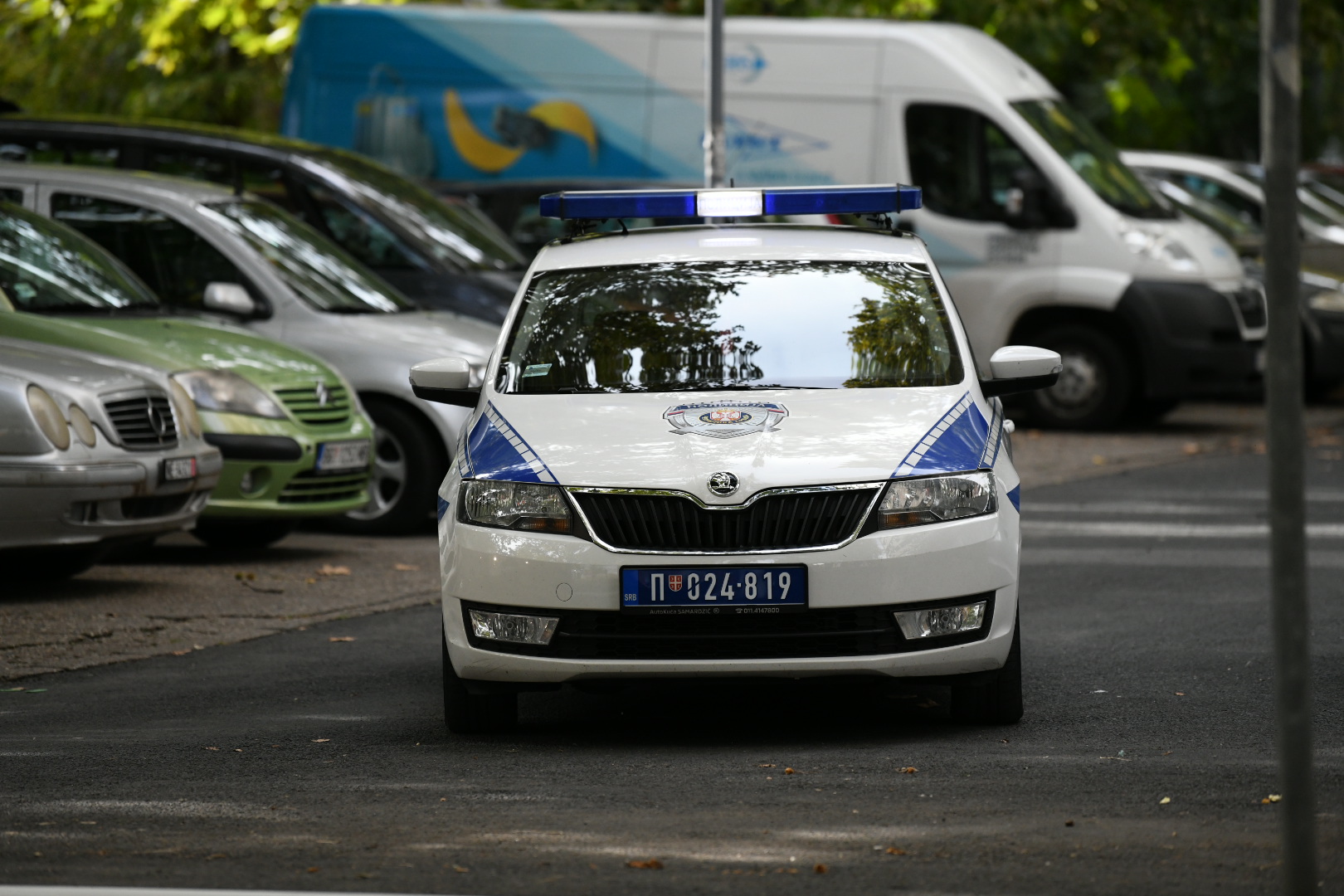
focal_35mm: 200
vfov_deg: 6.9
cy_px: 448
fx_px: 7466
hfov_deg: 10.3
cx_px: 672
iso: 1600
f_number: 3.5
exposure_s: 1/3200
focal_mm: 200
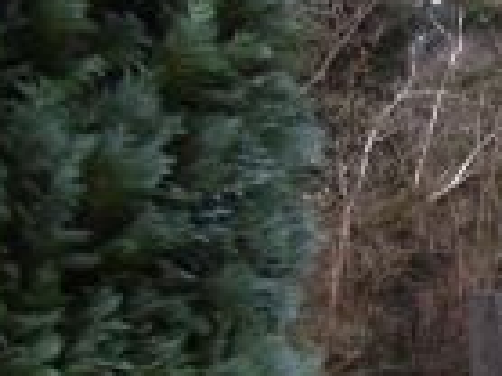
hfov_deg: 16.7
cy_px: 475
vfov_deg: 14.4
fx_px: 1434
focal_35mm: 99
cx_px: 885
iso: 160
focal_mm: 4.5
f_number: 2.5
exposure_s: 1/30
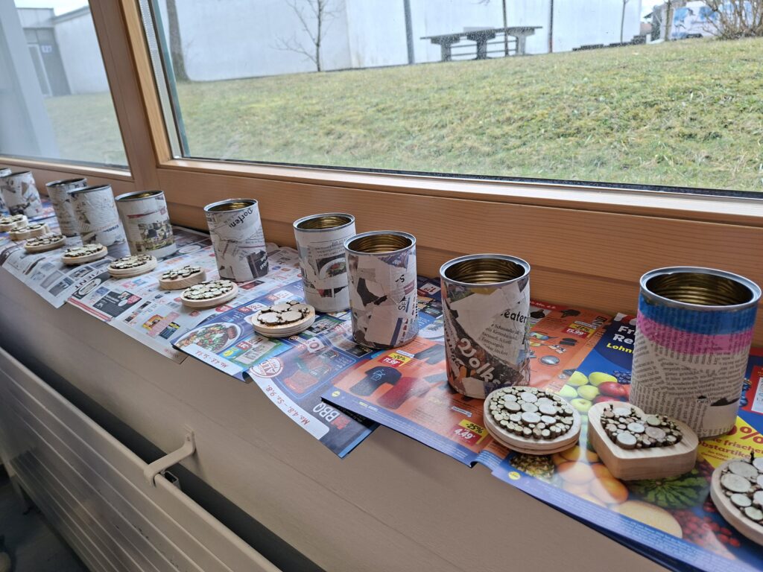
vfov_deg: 58.9
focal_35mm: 23
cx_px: 382
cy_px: 286
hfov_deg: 73.9
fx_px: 507
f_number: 1.8
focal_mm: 5.54
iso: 50
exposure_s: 1/167
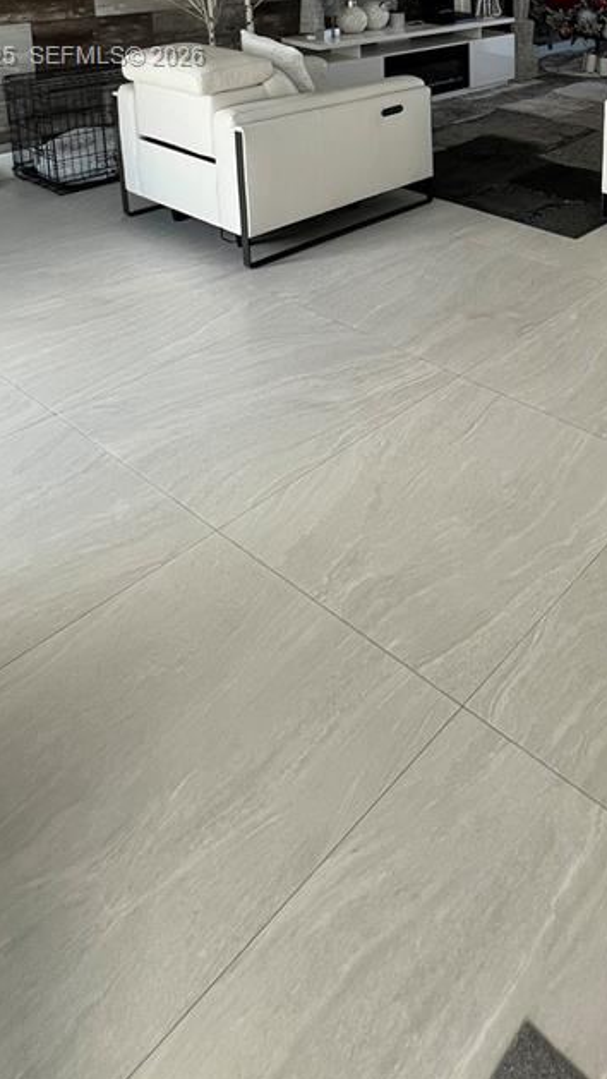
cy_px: 58
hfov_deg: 36.6
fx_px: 772
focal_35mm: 27
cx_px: 658
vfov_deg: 57.2
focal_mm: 1.57
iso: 40
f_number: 1.8
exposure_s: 1/120
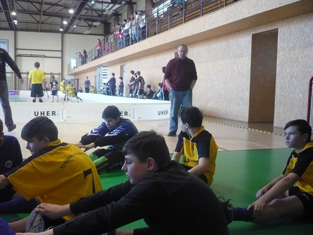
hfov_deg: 50.1
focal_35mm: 37
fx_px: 335
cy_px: 114
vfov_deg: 38.7
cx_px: 158
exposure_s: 1/60
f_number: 2.8
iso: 400
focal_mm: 5.8
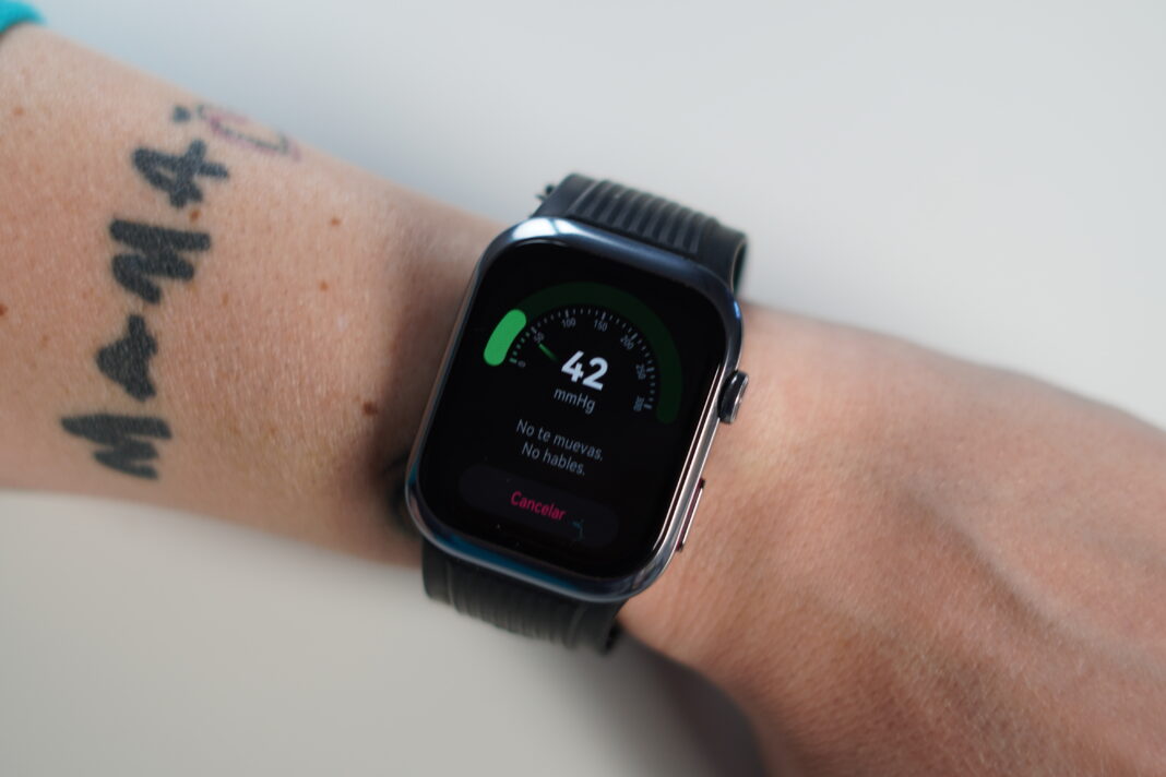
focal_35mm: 75
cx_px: 583
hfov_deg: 27.0
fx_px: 2429
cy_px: 388
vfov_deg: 18.2
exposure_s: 1/60
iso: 100
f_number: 2.2
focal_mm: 50
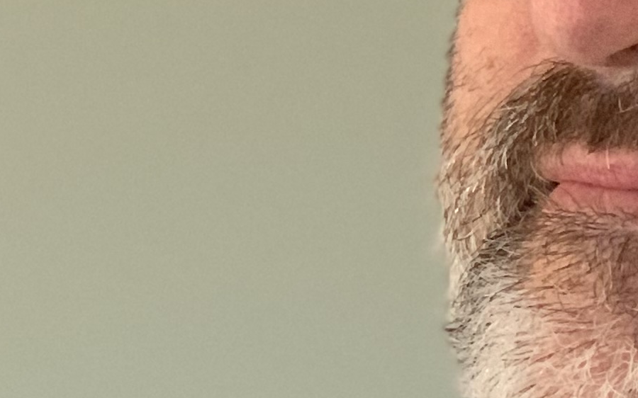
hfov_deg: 8.3
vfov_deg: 5.3
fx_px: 4294
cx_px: 910
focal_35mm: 247
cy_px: 369
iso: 200
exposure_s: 1/60
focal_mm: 6
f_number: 2.4
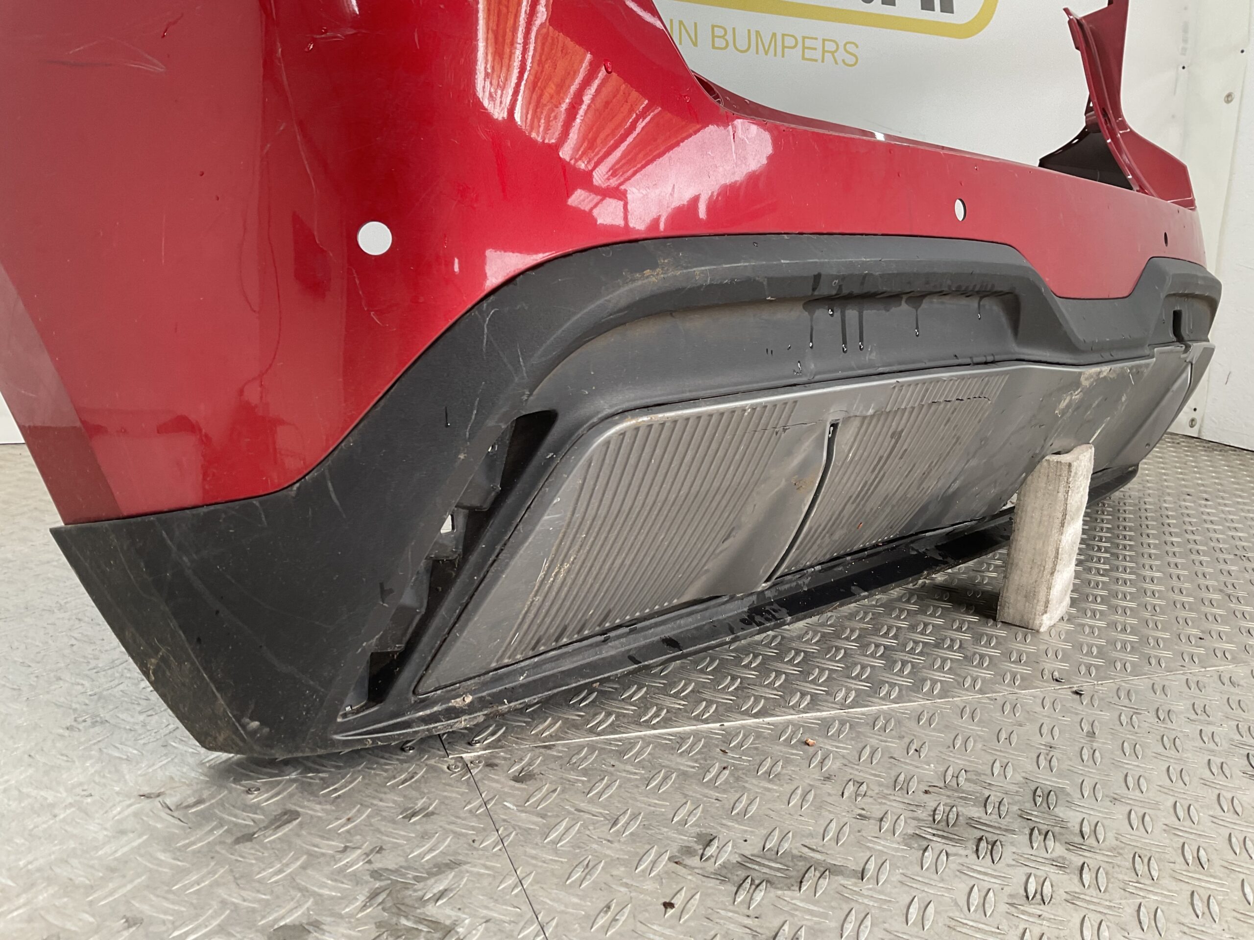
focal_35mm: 29
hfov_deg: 61.7
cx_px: 627
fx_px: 1051
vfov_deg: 48.2
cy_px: 470
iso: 32
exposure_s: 1/120
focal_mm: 3
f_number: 1.8
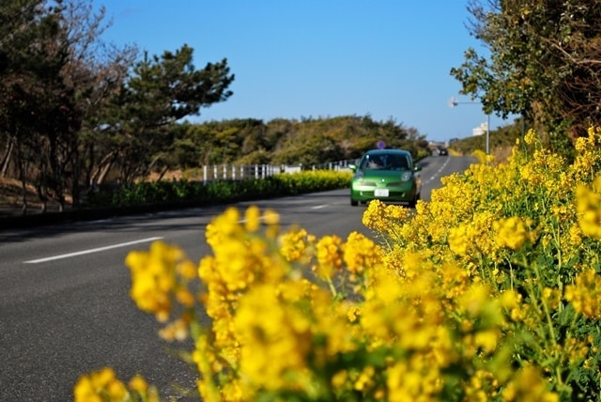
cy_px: 201
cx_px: 300
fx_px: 1379
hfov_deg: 24.6
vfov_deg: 16.6
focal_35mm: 82
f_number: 5.6
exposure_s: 1/1250
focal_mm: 55
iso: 200
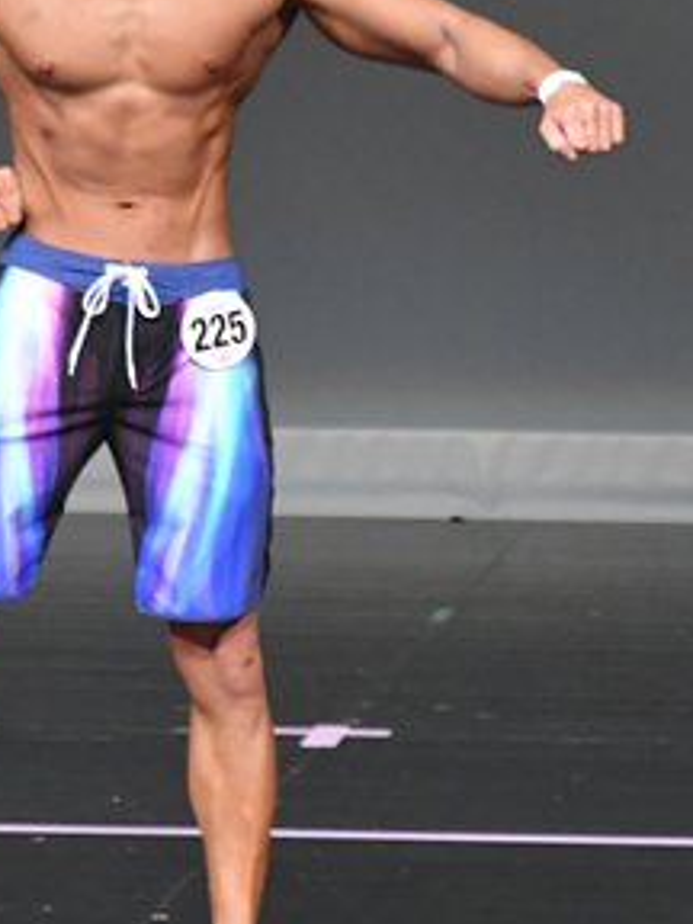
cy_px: 314
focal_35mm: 816
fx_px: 21781
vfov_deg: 2.4
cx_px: 168
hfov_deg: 1.8
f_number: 5.6
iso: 5000
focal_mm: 210
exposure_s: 1/400
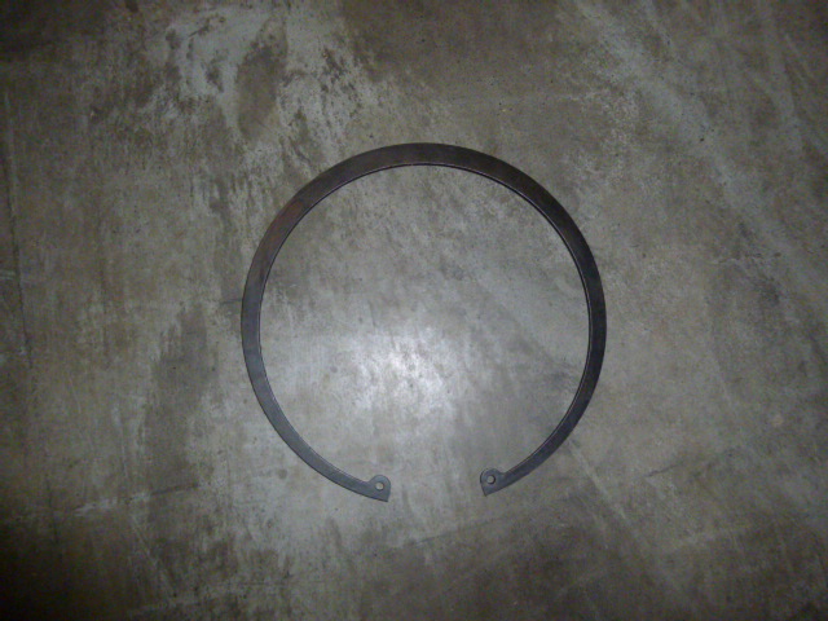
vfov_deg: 54.9
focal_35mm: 25
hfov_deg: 69.4
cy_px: 310
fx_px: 598
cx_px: 414
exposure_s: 1/125
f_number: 3.1
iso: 400
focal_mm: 4.5
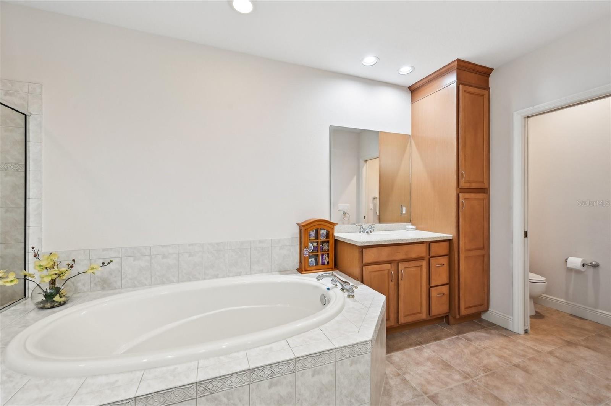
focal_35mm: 14
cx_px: 306
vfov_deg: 81.1
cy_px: 203
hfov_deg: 104.3
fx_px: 237
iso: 400
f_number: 8
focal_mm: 14
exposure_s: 1/15
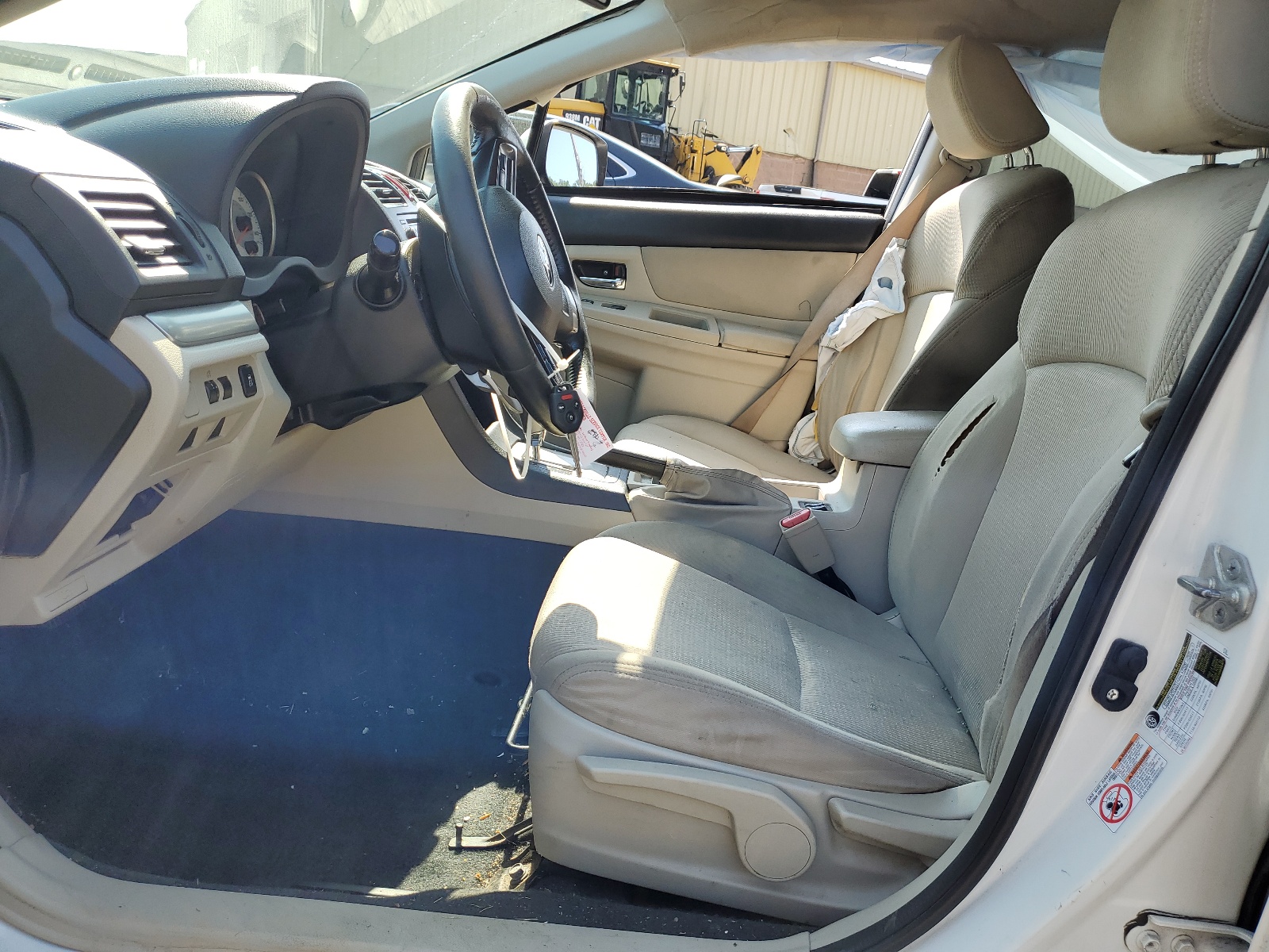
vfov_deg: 53.1
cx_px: 634
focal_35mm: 26
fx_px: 953
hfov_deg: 67.3
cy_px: 476
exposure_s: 1/625
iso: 50
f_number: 1.5
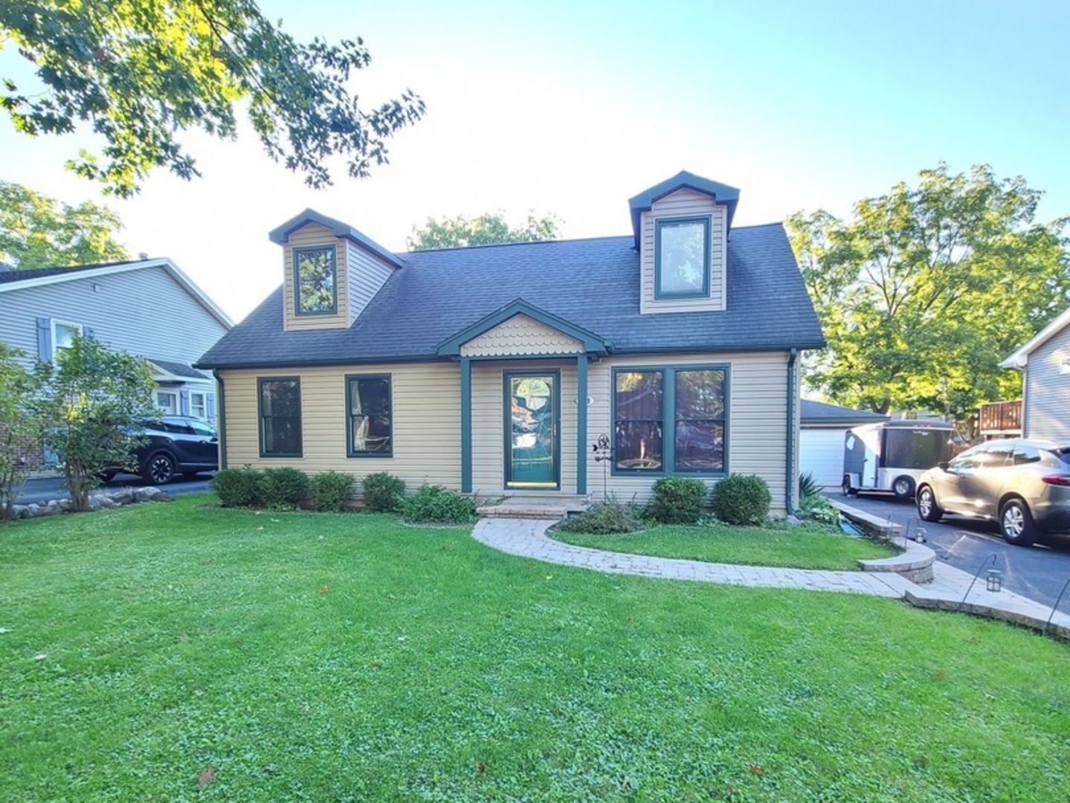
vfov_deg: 89.9
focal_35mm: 13
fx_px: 402
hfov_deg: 106.2
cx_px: 535
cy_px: 402
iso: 80
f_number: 2.2
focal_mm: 2.2
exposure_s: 1/60
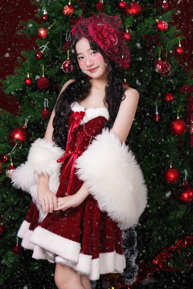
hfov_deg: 16.1
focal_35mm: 85
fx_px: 683
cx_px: 96
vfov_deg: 23.9
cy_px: 144
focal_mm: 85
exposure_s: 1/125
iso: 100
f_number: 3.5
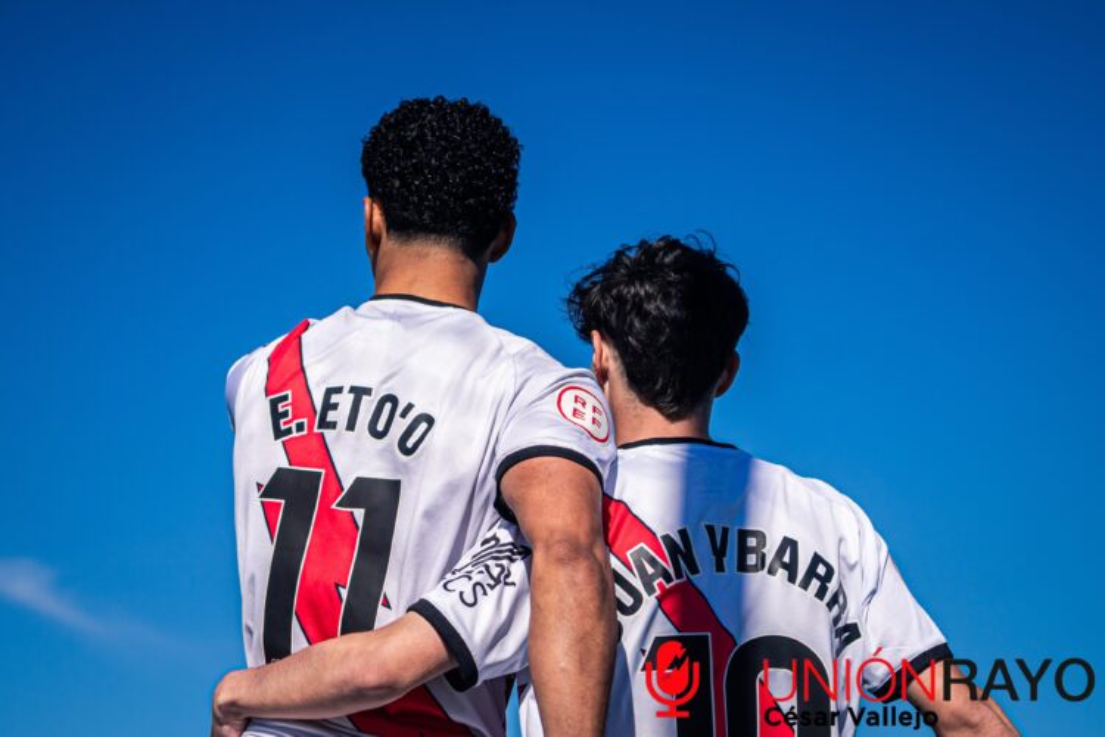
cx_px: 552
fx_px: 3223
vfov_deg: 13.0
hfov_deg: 19.5
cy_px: 368
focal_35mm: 105
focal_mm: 70
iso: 80
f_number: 4
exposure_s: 1/1600
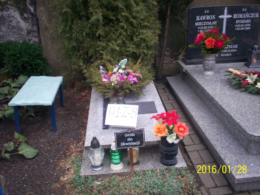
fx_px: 270
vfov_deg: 39.7
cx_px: 130
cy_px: 98
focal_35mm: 36
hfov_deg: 51.4
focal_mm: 6
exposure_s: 1/17.1
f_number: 4.5
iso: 140
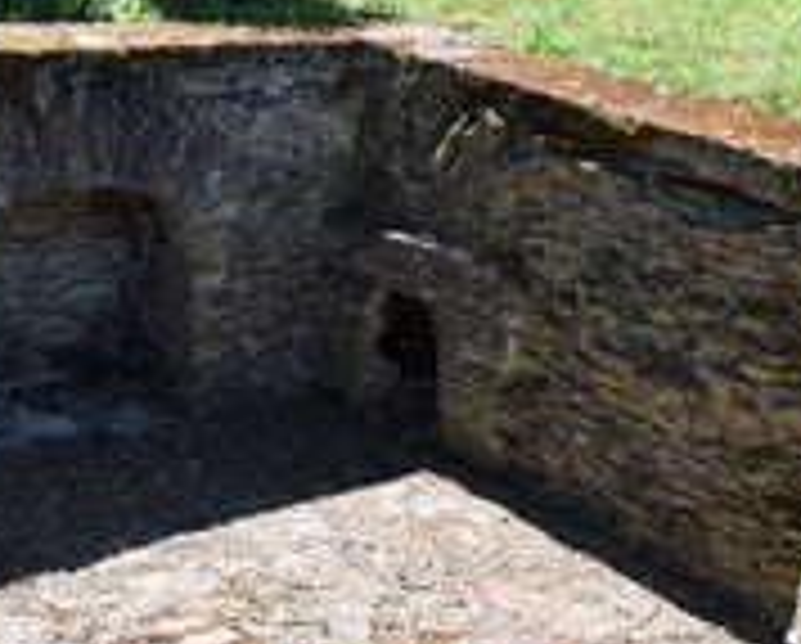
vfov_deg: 26.7
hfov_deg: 32.9
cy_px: 306
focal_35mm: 57
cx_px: 331
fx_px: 1353
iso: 280
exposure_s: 1/250
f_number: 8
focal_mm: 18
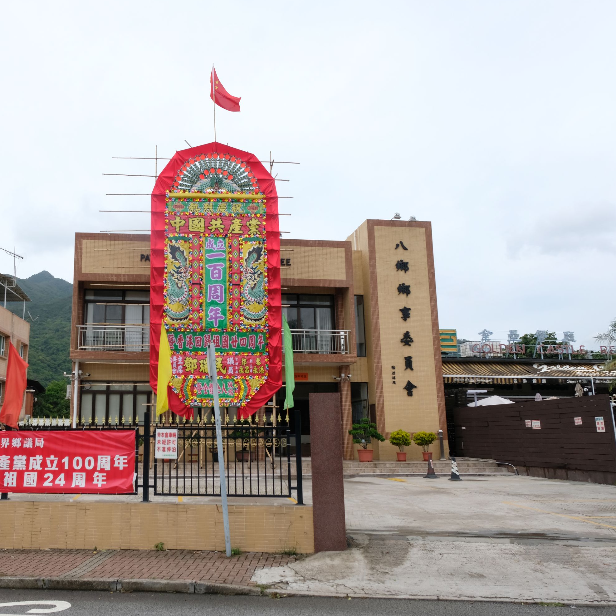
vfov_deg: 52.5
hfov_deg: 51.6
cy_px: 308
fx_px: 624
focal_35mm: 31
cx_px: 208
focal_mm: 16
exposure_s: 1/250
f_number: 9
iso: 200
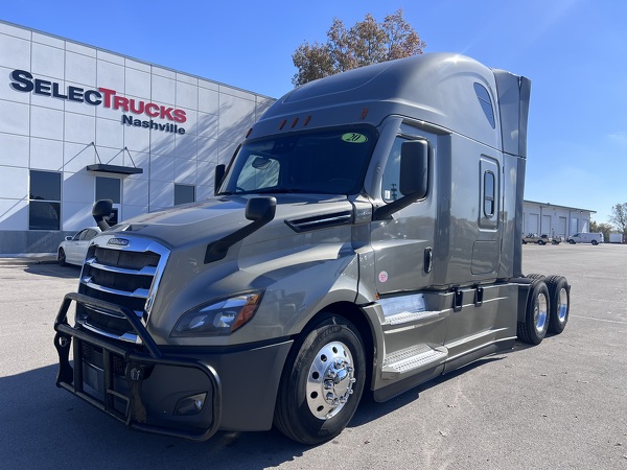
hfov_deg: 67.3
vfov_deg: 53.1
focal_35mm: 26
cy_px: 235
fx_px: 471
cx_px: 314
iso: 50
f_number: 1.5
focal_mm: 5.7
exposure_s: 1/2994
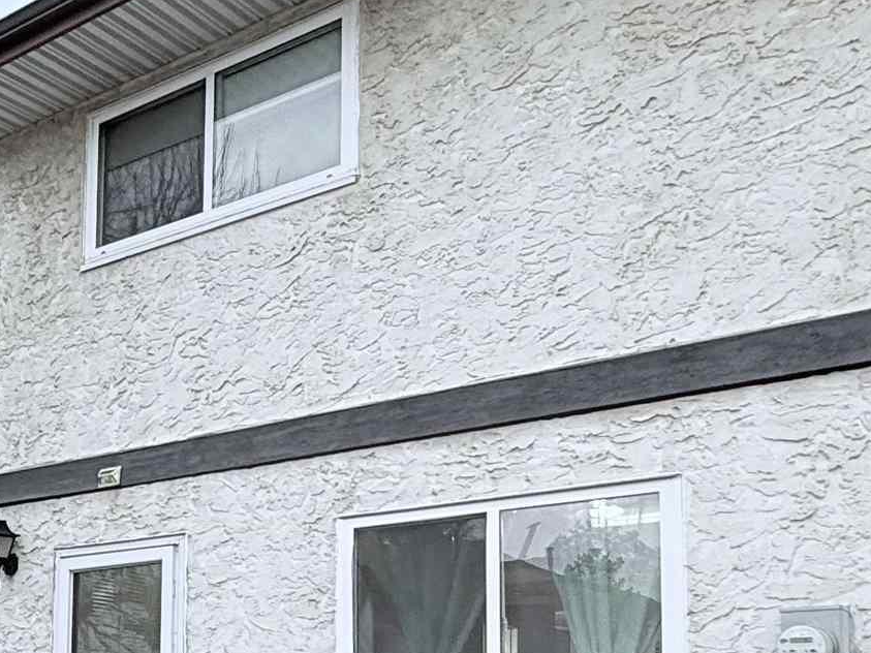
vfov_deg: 27.1
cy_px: 635
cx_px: 95
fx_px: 1283
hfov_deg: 35.4
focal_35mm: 51
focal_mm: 2.22
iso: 50
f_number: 2.2
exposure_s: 1/99
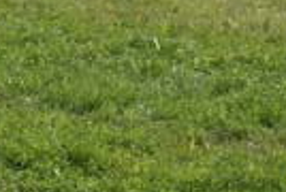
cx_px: -62
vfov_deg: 5.9
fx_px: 1847
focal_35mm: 232
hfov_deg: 8.7
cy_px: -89
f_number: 9
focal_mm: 26
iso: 100
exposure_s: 1/125
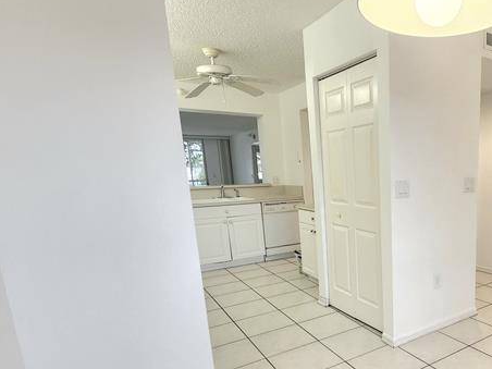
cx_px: 399
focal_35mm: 23
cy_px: 243
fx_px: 327
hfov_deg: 66.5
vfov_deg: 57.7
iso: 80
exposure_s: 1/60.2
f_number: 2.2
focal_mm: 2.2
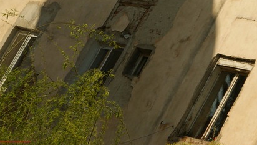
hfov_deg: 8.3
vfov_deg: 4.7
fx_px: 1766
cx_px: 195
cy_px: -19
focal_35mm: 259
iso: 200
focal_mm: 85
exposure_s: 1/250
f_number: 9
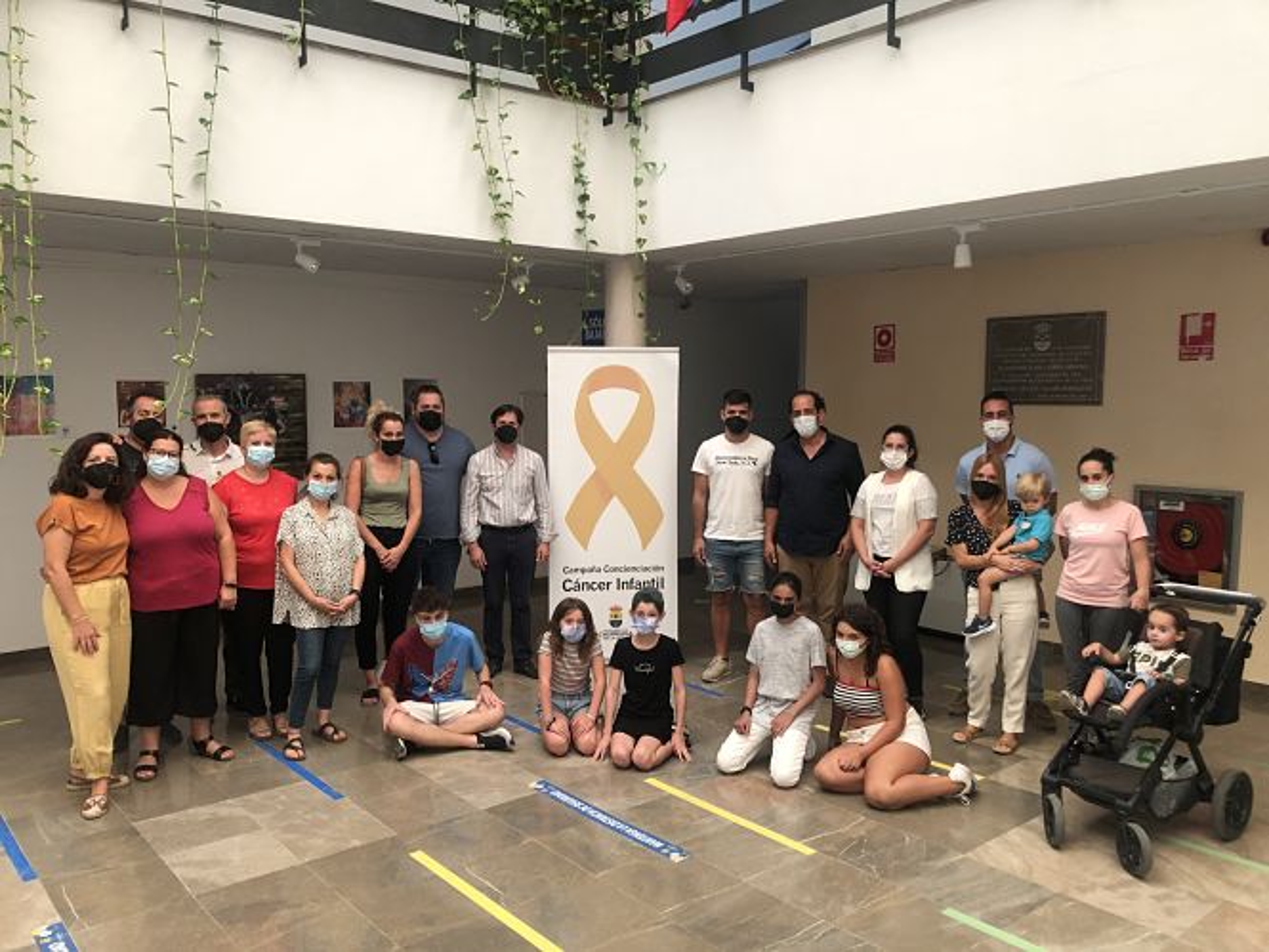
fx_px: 1027
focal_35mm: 28
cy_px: 476
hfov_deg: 63.4
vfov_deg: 49.8
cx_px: 634
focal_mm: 3.99
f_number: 1.8
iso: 25
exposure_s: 1/30
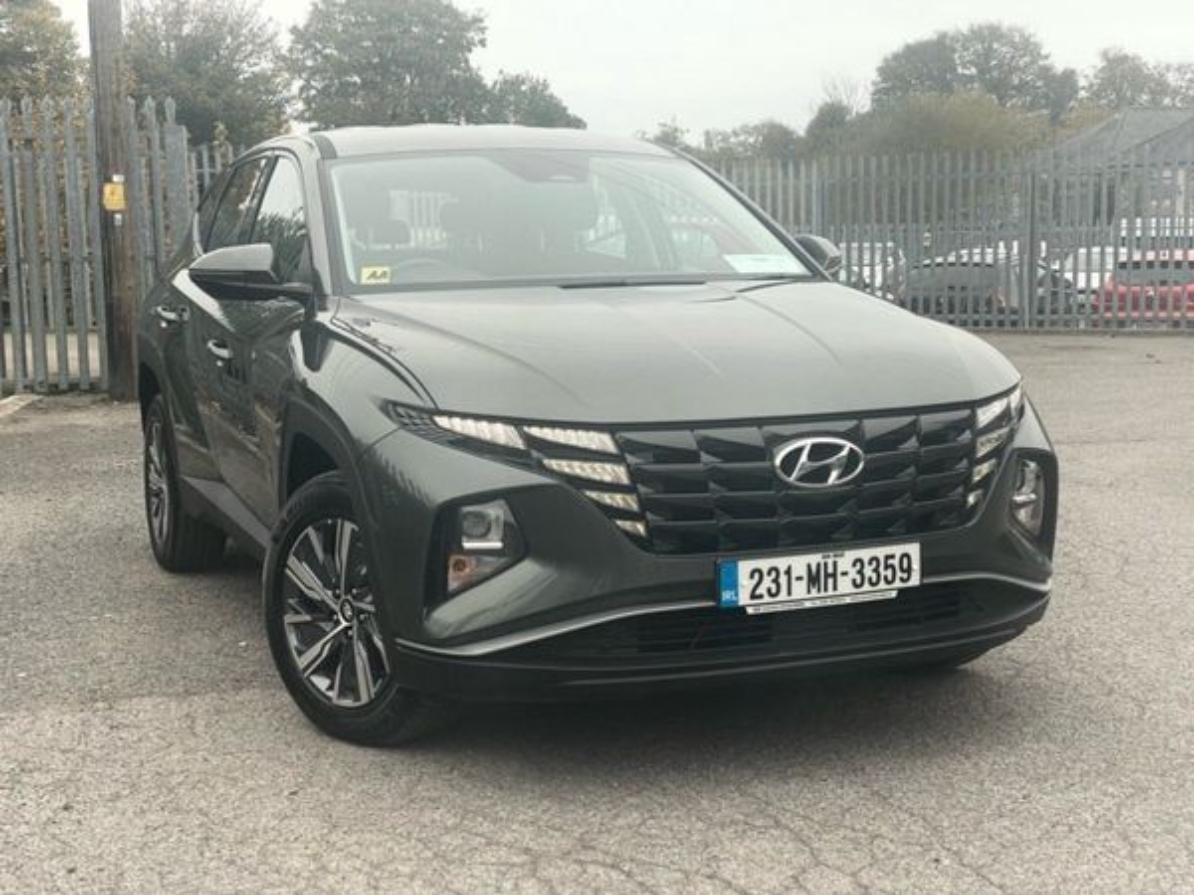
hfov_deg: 36.8
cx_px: 597
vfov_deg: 28.0
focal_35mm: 52
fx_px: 1794
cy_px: 448
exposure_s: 1/99
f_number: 2
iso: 25
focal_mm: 6
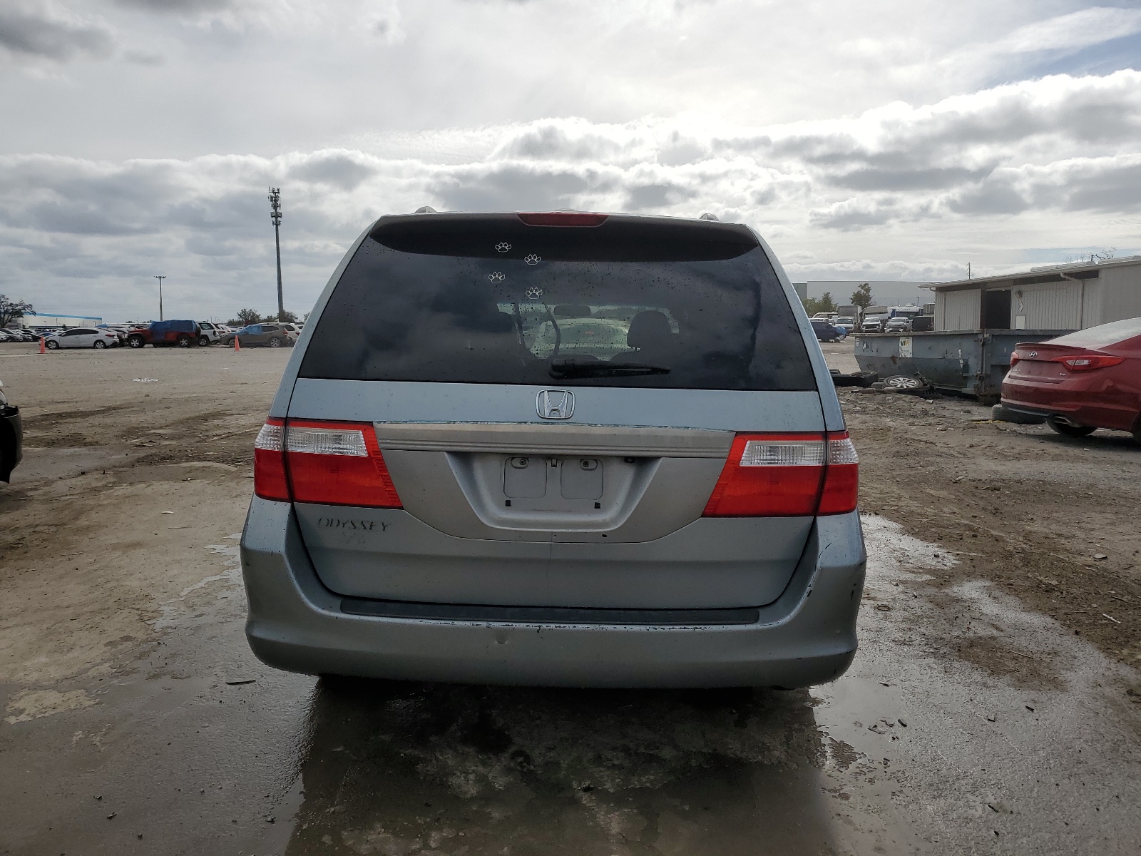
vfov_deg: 53.1
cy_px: 428
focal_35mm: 26
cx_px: 570
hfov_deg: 67.3
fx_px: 857
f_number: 1.5
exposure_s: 1/10000
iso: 50
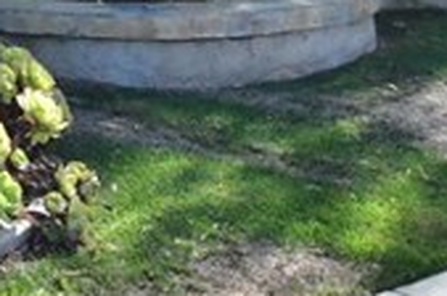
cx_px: -513
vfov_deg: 11.5
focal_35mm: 97
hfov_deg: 15.5
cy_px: -422
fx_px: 1202
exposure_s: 1/500
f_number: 13
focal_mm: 11
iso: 2000
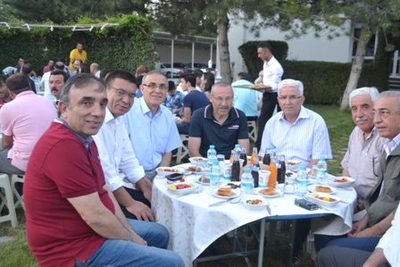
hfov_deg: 49.5
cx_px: 200
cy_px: 134
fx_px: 433
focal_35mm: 39
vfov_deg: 34.2
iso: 1400
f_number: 4.2
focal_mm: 26
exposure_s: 1/60
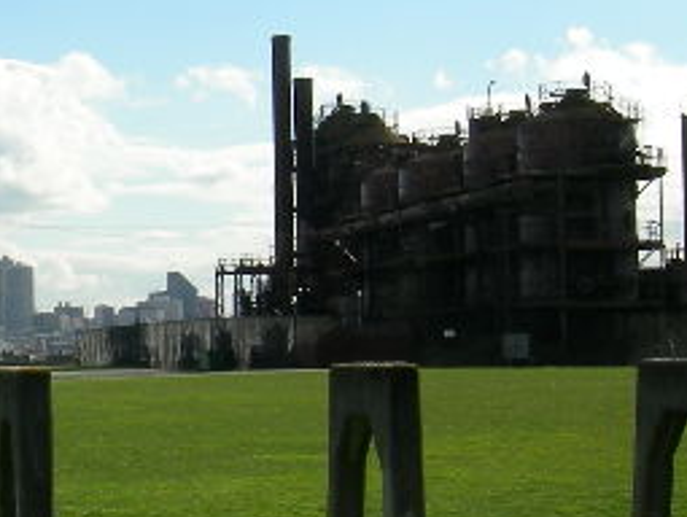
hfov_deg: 18.1
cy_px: 331
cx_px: -89
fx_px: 2067
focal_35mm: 104
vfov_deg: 14.2
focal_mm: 7.5
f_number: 6.8
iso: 64
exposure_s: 1/282
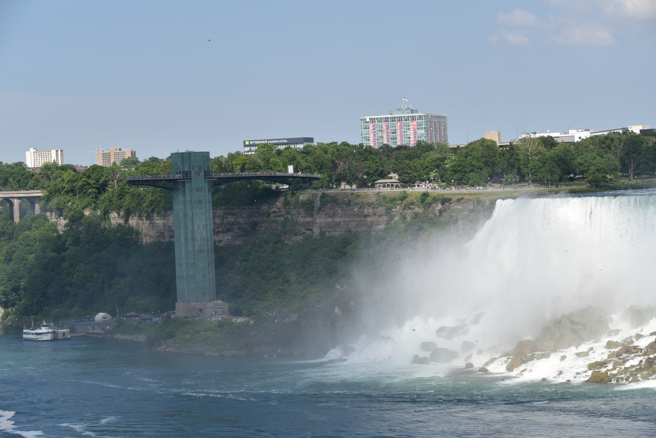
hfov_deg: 22.1
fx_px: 1677
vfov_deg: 14.9
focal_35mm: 92
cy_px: 219
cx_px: 328
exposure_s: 1/320
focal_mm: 92
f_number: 9
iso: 100
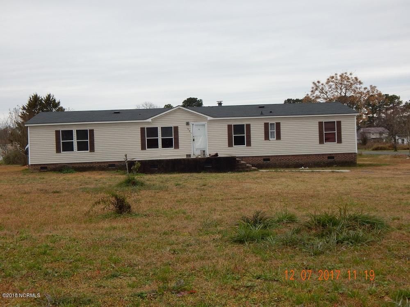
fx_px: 569
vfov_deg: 30.3
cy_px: 154
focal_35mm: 48
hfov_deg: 39.7
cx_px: 205
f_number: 3.7
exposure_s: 1/500
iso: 125
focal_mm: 8.6
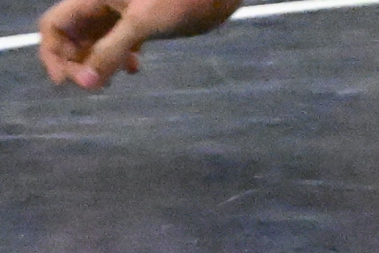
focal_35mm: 1130
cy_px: -578
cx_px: 771
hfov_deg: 1.8
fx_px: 11896
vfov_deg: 1.2
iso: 36000
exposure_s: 1/800
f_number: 6.3
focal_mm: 105
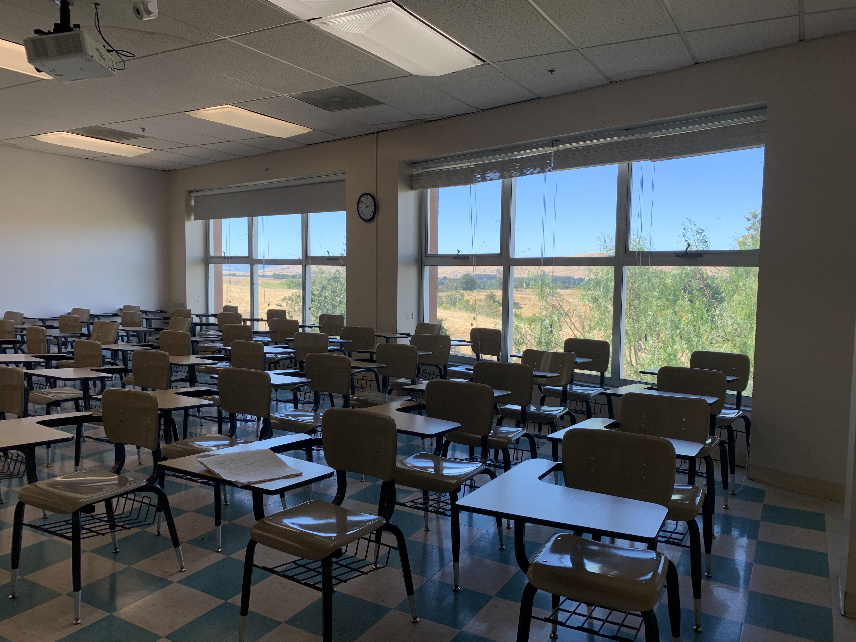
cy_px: 321
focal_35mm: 26
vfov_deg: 53.1
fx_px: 643
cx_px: 428
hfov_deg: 67.3
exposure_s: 1/226
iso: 25
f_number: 1.8
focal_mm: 4.25
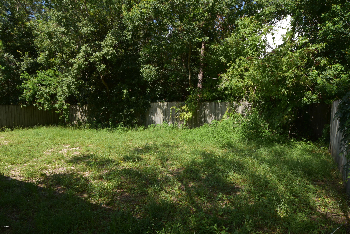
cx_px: 175
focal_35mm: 24
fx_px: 233
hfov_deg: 73.7
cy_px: 117
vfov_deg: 53.1
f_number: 7.1
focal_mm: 16
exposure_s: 1/200
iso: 100
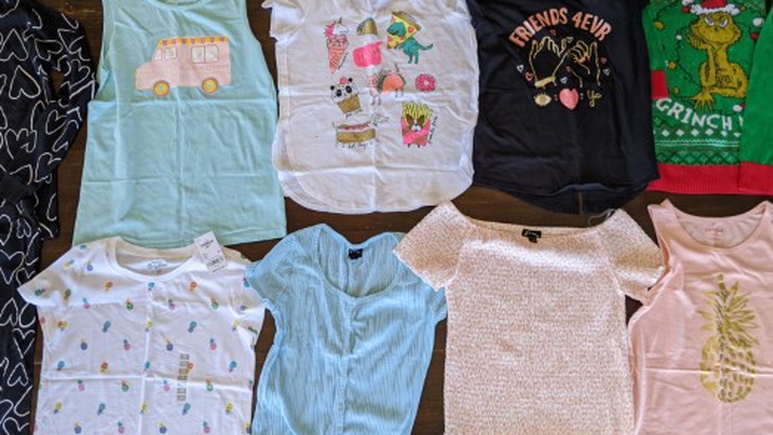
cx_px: 336
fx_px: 738
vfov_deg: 32.8
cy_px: 203
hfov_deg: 55.1
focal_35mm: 36
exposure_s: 1/120
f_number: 1.8
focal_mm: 4.44
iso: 94
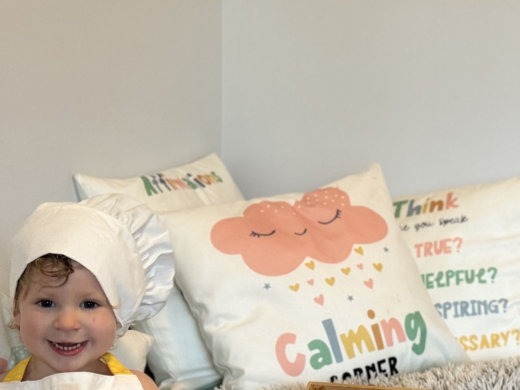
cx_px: 414
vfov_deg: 16.4
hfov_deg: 21.7
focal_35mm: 89
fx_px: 1337
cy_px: 339
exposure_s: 1/50
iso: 125
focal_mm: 6.76
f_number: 1.78
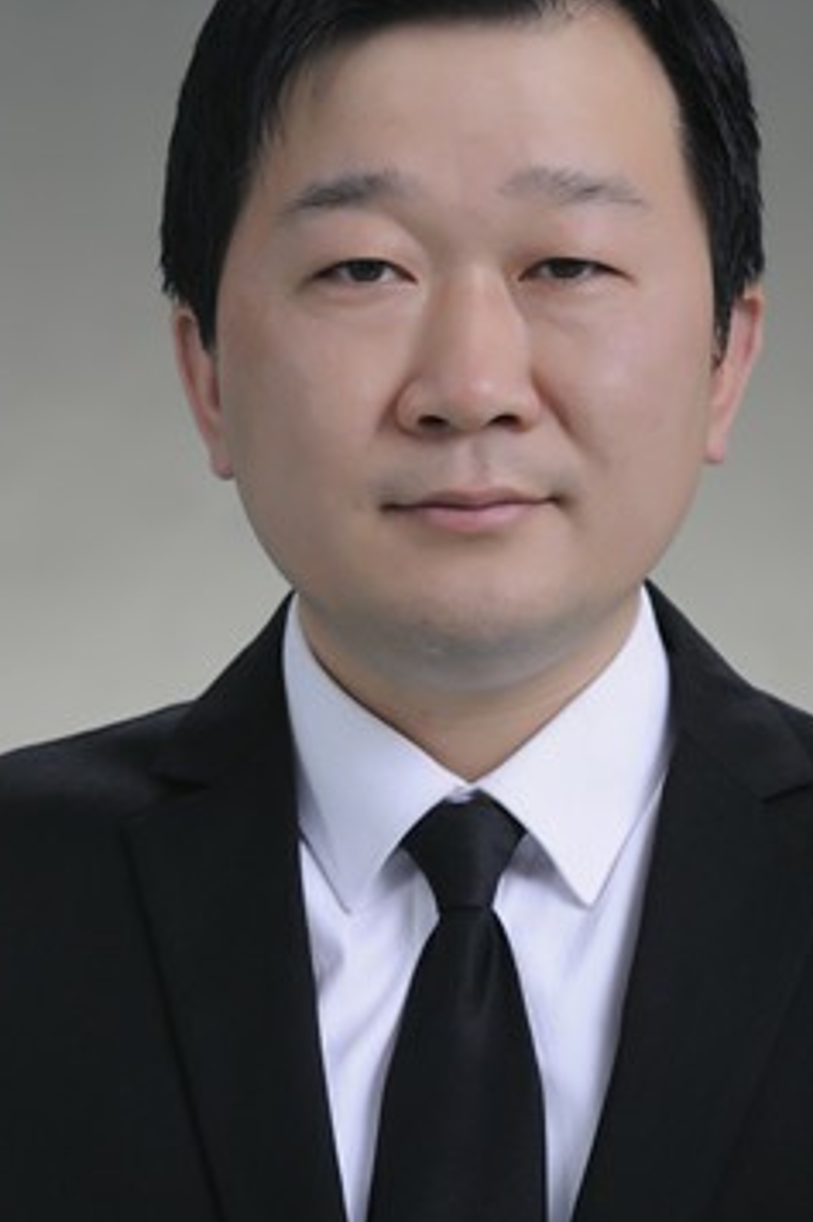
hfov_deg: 8.5
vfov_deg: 12.7
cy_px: 493
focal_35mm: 162
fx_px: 5480
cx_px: 470
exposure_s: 1/125
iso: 160
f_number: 5.6
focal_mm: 85
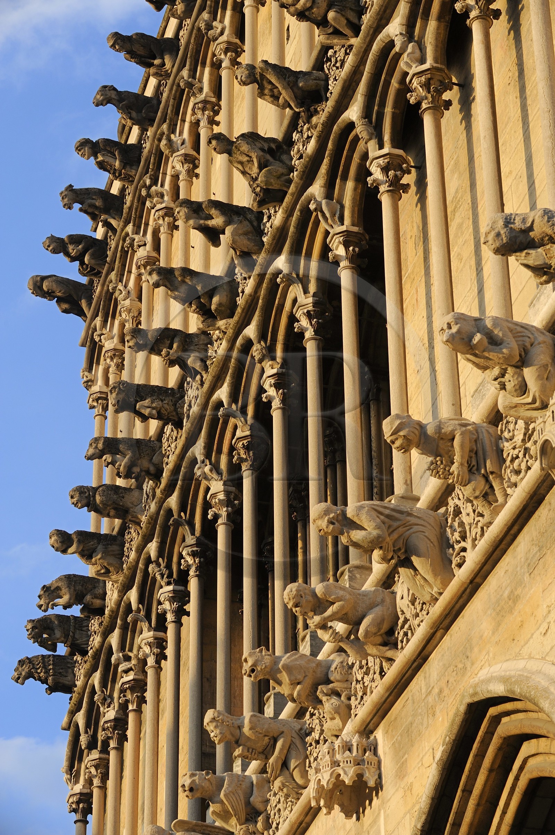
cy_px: 418
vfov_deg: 20.0
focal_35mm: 102
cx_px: 278
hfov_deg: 13.4
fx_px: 2362
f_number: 8
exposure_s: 1/250
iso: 400
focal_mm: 102
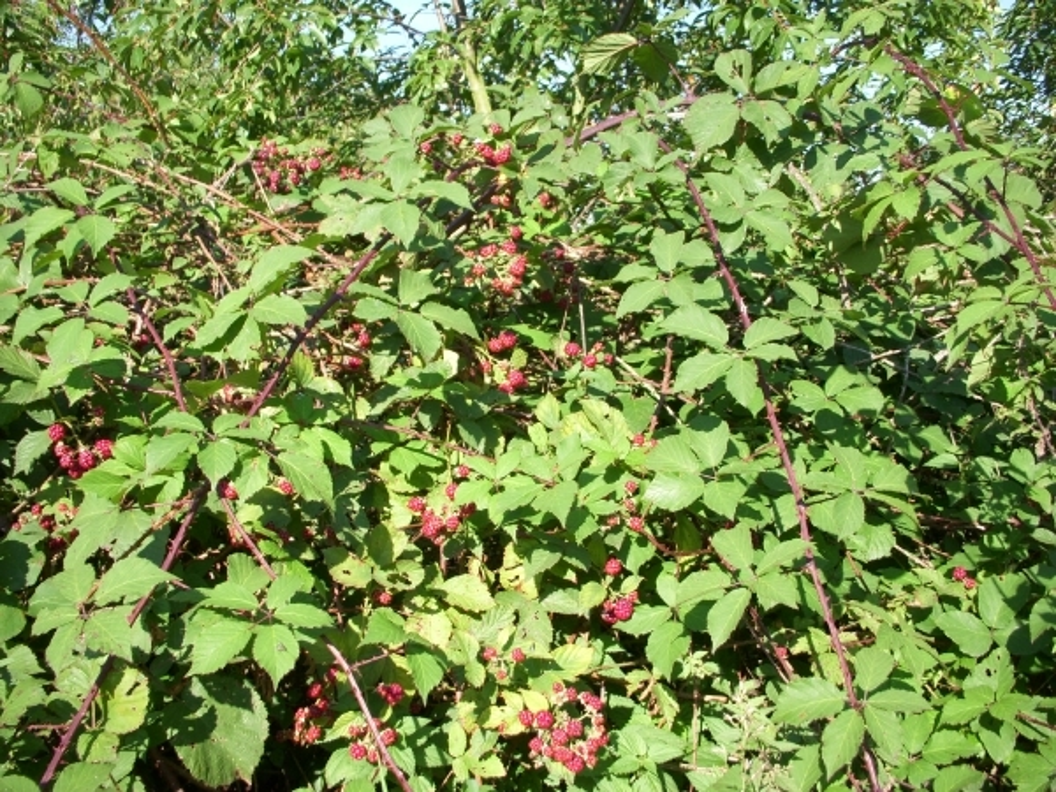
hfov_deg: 49.0
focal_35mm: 38
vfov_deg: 37.7
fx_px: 1159
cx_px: 528
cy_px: 396
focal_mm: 6.3
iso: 100
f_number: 3.3
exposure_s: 1/250
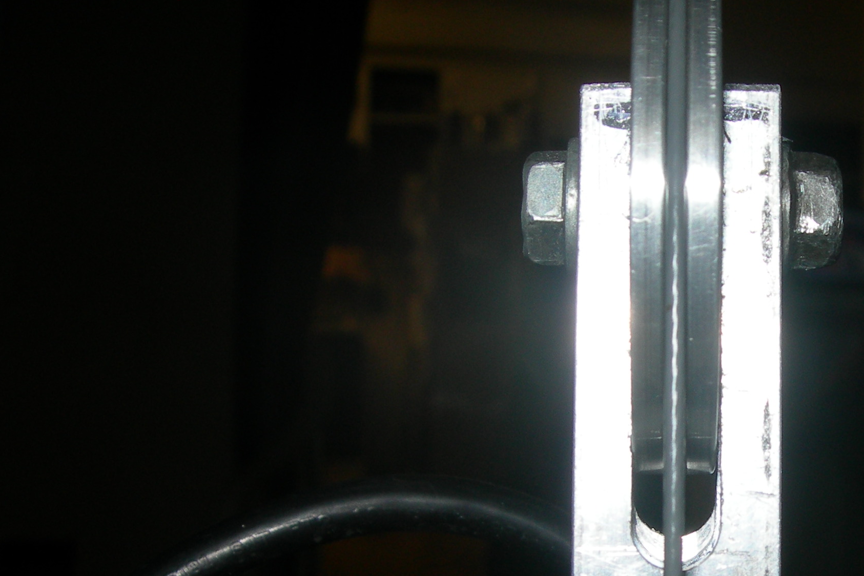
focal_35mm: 72
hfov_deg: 27.3
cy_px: 485
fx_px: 1728
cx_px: 743
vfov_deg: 18.7
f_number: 4.8
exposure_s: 1/60.1
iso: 50
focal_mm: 7.8
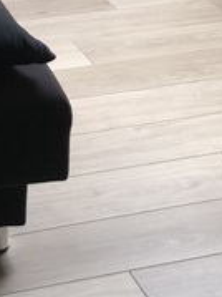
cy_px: -257
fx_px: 1027
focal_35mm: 120
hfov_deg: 11.9
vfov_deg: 14.3
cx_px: -89
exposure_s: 1/20
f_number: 1.8
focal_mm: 3.99
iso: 40
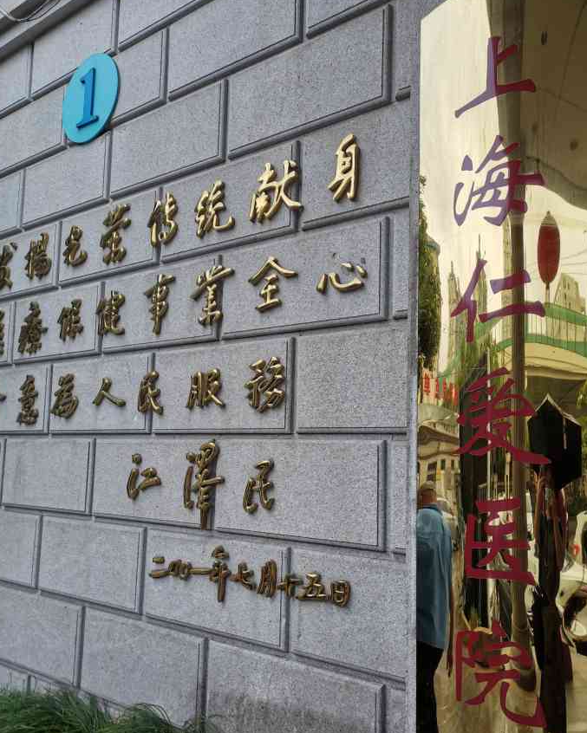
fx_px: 608
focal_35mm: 28
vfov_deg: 62.1
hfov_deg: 51.5
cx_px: 297
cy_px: 394
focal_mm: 4.75
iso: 50
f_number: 1.8
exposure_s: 1/278
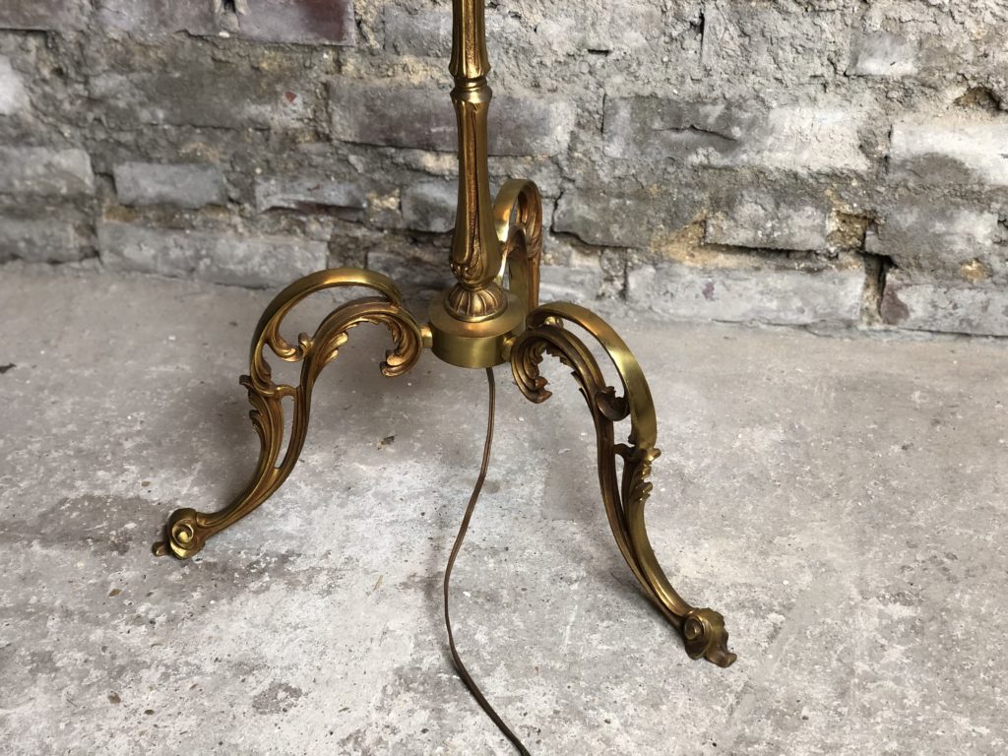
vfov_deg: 28.0
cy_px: 378
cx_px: 504
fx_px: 1514
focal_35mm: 52
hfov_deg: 36.8
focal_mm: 6
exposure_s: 1/33
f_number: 2.4
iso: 80
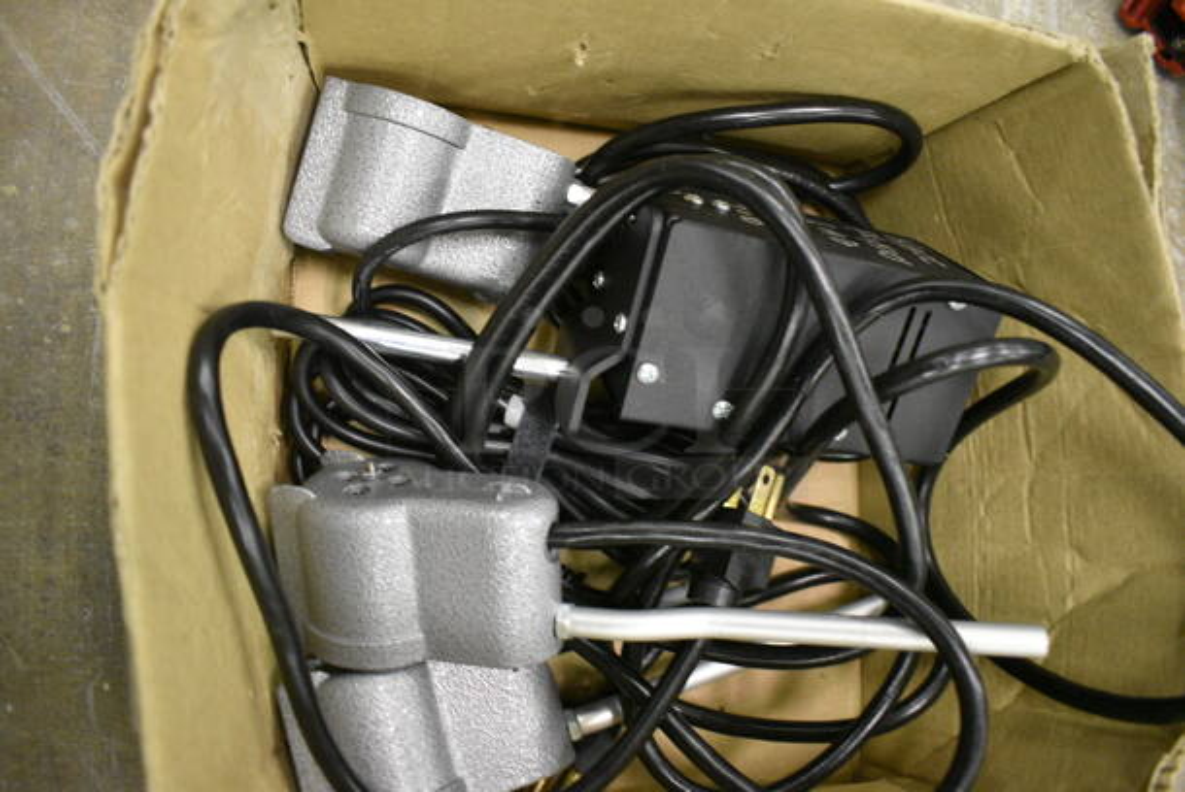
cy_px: 396
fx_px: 890
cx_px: 592
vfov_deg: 48.0
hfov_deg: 67.3
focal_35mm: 27
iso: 4000
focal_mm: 18
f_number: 3.5
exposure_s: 1/125
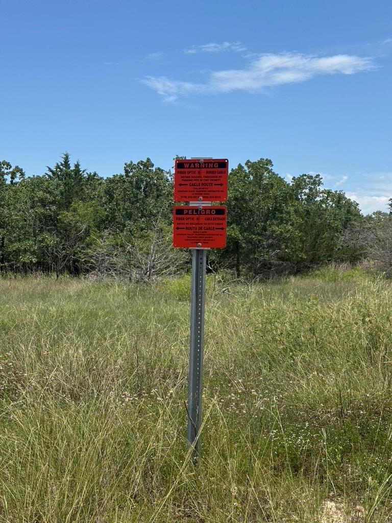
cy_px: 262
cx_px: 196
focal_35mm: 48
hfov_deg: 30.3
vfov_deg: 39.7
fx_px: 725
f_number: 1.78
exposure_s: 1/4310
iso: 64
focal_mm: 6.76
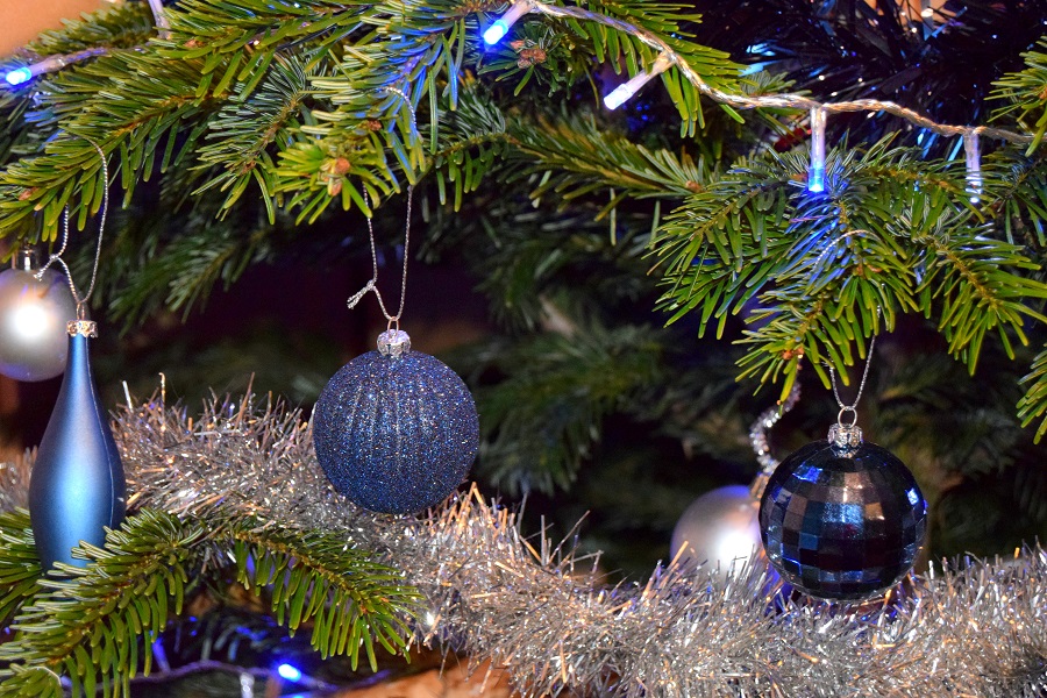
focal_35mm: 82
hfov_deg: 24.6
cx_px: 524
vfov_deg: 16.6
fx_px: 2399
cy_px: 349
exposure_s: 1/60
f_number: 5.6
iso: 2500
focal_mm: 55
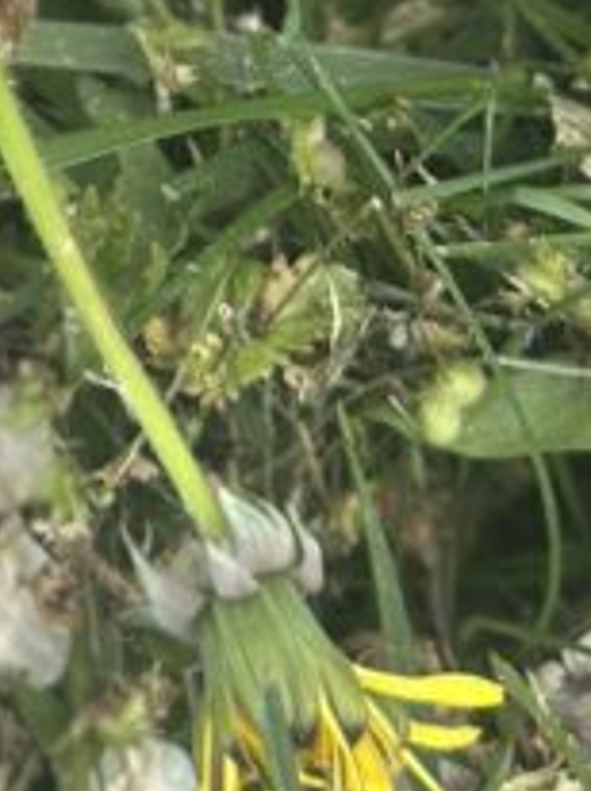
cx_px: -453
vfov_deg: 7.8
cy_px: -956
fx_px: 5452
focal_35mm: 239
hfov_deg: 6.1
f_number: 1.78
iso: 80
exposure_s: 1/535
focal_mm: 6.86
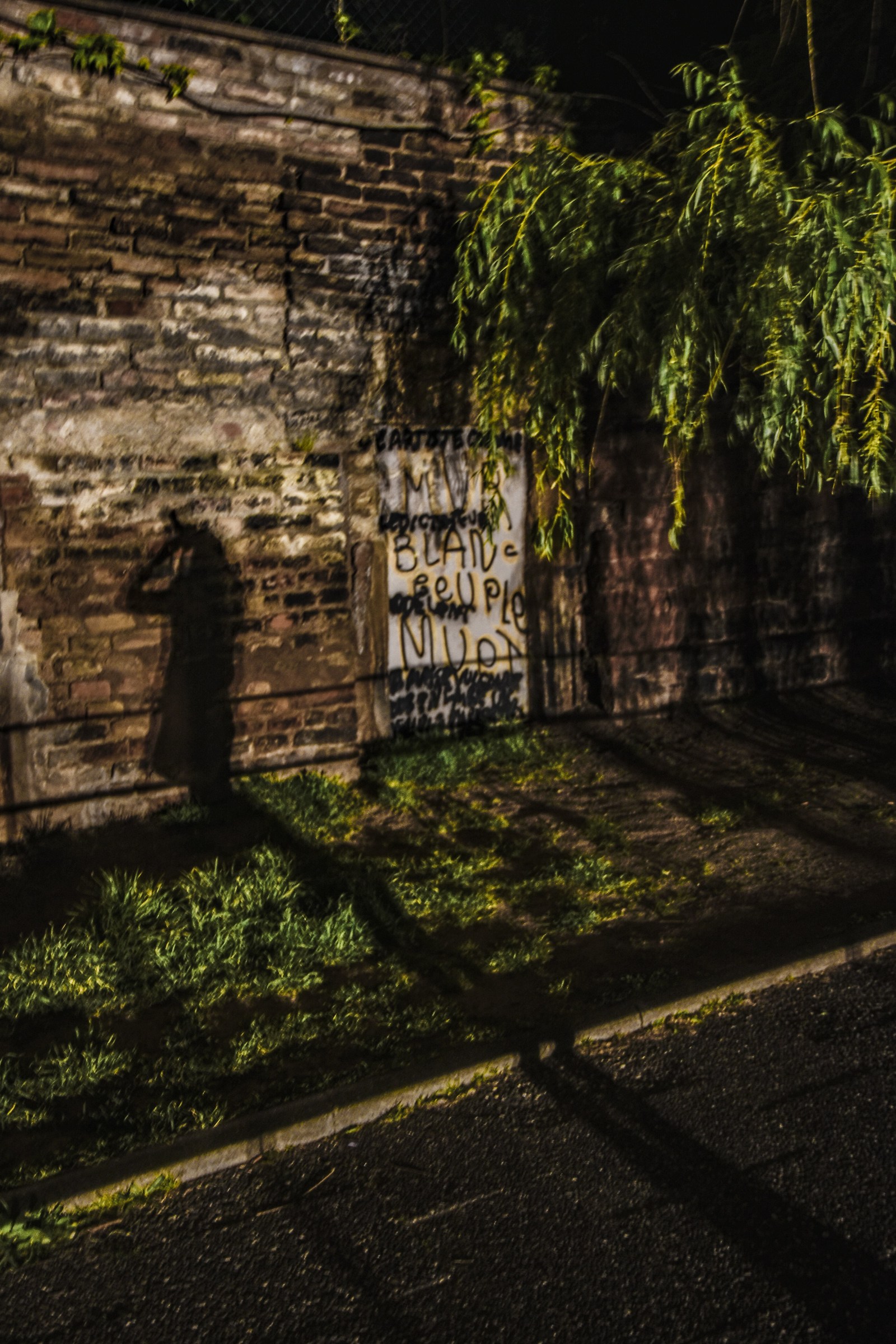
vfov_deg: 57.2
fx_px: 1232
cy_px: 672
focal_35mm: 33
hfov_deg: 40.0
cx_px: 448
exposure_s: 1/1.67
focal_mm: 22
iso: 200
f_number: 2.8
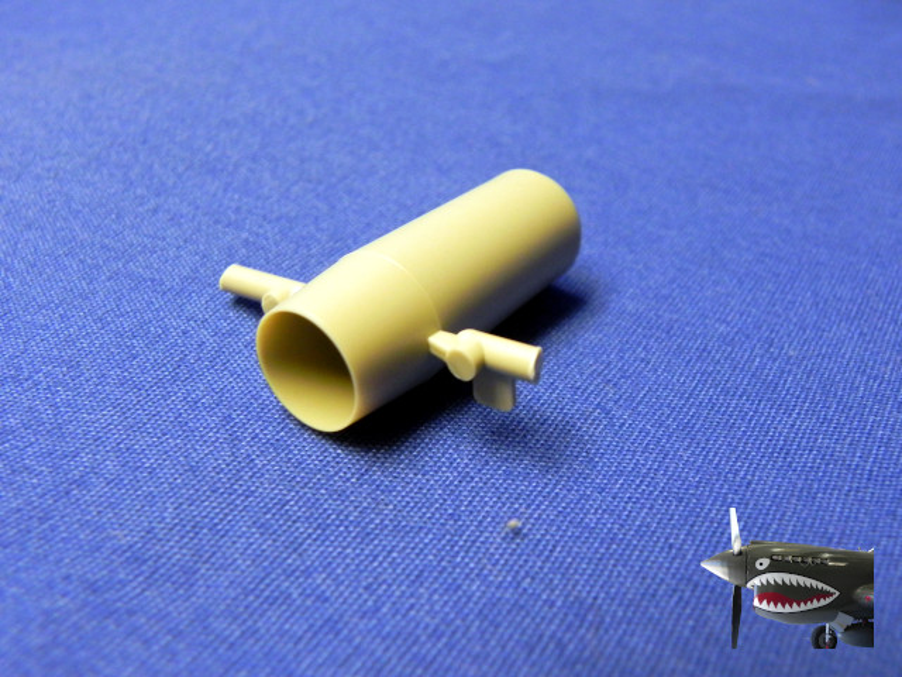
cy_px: 338
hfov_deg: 50.1
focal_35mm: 37
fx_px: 964
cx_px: 451
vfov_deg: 38.7
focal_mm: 6.6
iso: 400
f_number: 3.2
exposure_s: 1/32
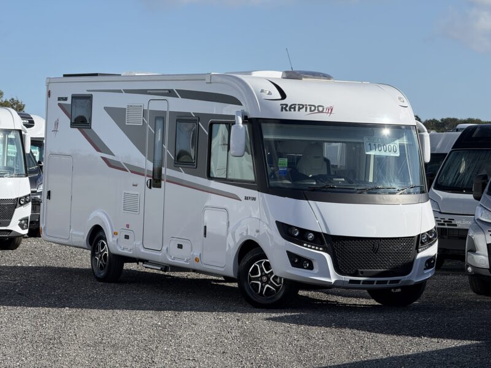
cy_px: 184
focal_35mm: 120
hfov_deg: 16.4
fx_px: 1702
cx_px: 246
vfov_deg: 12.3
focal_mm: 15.66
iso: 50
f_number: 2.8
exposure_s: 1/1613
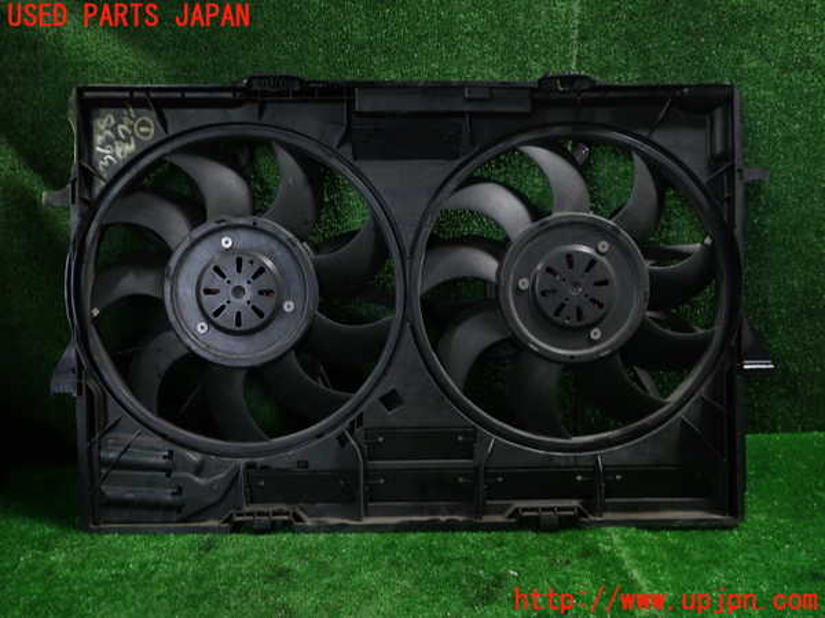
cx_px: 412
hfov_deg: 60.0
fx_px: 715
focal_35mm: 30
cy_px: 309
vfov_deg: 46.8
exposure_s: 1/30
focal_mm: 5.4
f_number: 2.3
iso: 200
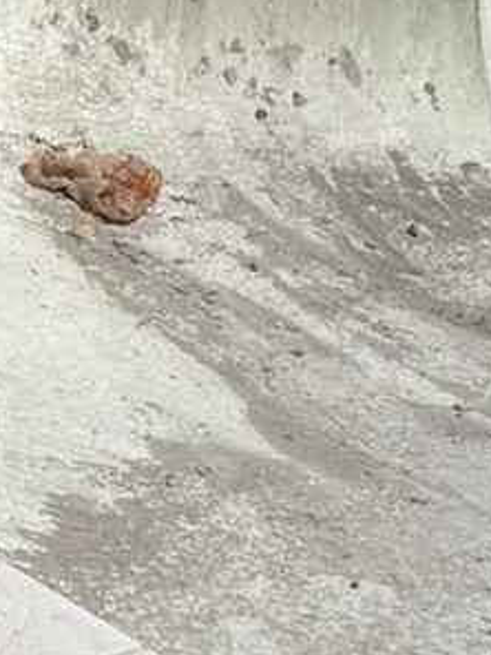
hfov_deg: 8.7
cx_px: -294
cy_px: 95
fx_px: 3139
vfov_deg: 11.8
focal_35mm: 166
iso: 80
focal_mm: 6.76
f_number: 1.78
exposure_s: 1/10309
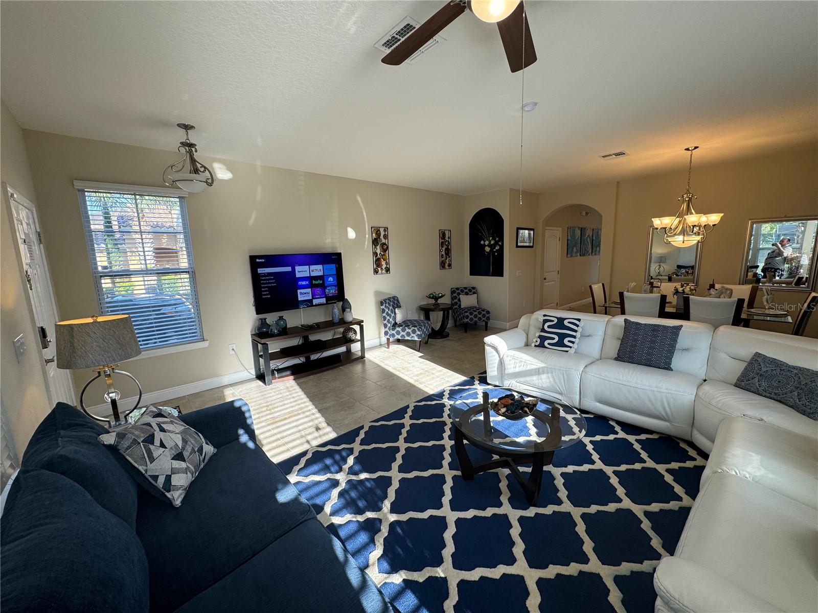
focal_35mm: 14
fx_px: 331
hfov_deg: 102.1
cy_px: 306
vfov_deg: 85.7
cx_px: 409
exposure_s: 1/120
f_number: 2.2
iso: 50
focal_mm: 2.22
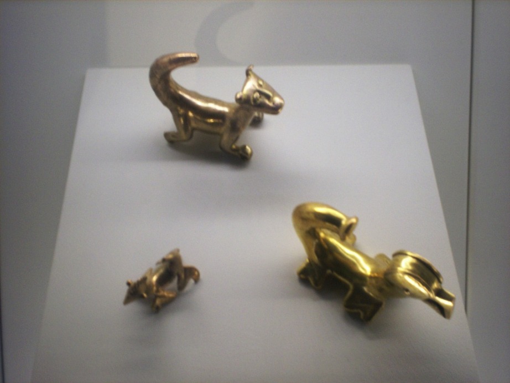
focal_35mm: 36
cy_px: 192
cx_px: 255
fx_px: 530
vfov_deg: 39.6
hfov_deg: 51.4
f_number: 4.5
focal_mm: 6
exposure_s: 1/4.72
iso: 140
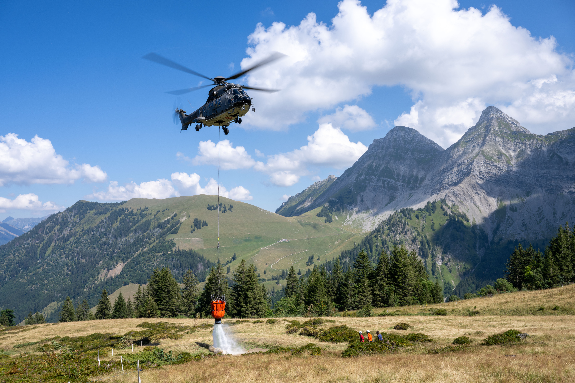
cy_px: 192
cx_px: 288
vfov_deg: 44.3
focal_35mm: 30
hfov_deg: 62.8
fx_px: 471
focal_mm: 29.5
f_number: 11
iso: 100
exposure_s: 1/125
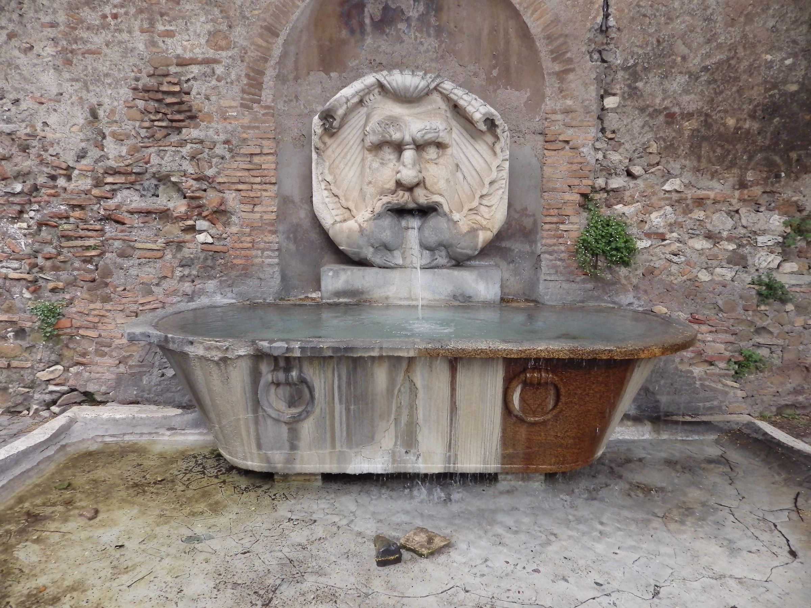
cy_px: 304
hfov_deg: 76.4
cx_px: 406
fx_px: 515
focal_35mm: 22
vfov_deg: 61.1
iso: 320
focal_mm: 4
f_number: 3.1
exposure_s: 1/45
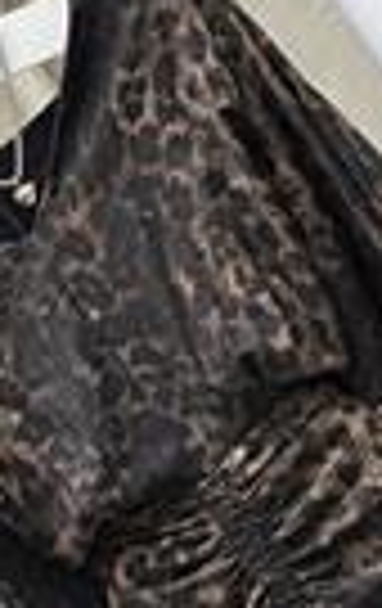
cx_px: 297
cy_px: 500
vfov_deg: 8.7
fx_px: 3993
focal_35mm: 241
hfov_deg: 5.5
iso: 200
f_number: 2.8
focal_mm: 9
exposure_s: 1/100
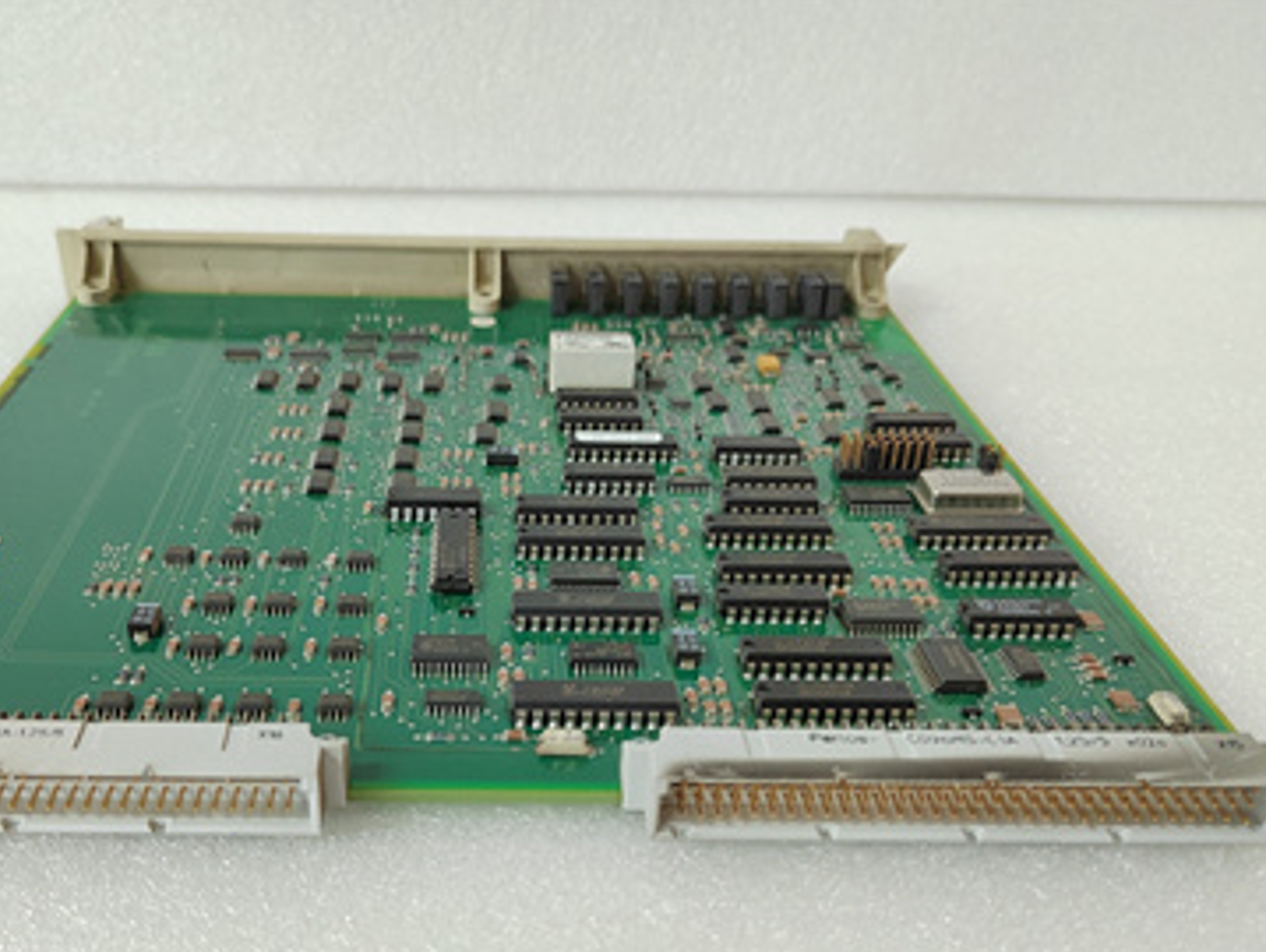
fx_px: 1172
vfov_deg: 43.5
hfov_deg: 56.1
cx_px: 480
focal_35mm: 32
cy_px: 651
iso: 1441
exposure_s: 1/50
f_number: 1.9
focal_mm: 5.52
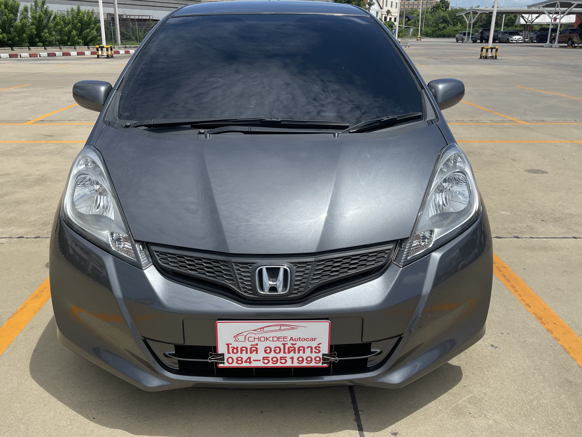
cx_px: 276
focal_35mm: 30
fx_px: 504
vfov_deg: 46.8
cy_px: 202
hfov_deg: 59.9
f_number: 1.6
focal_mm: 5.1
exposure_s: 1/4902
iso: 32
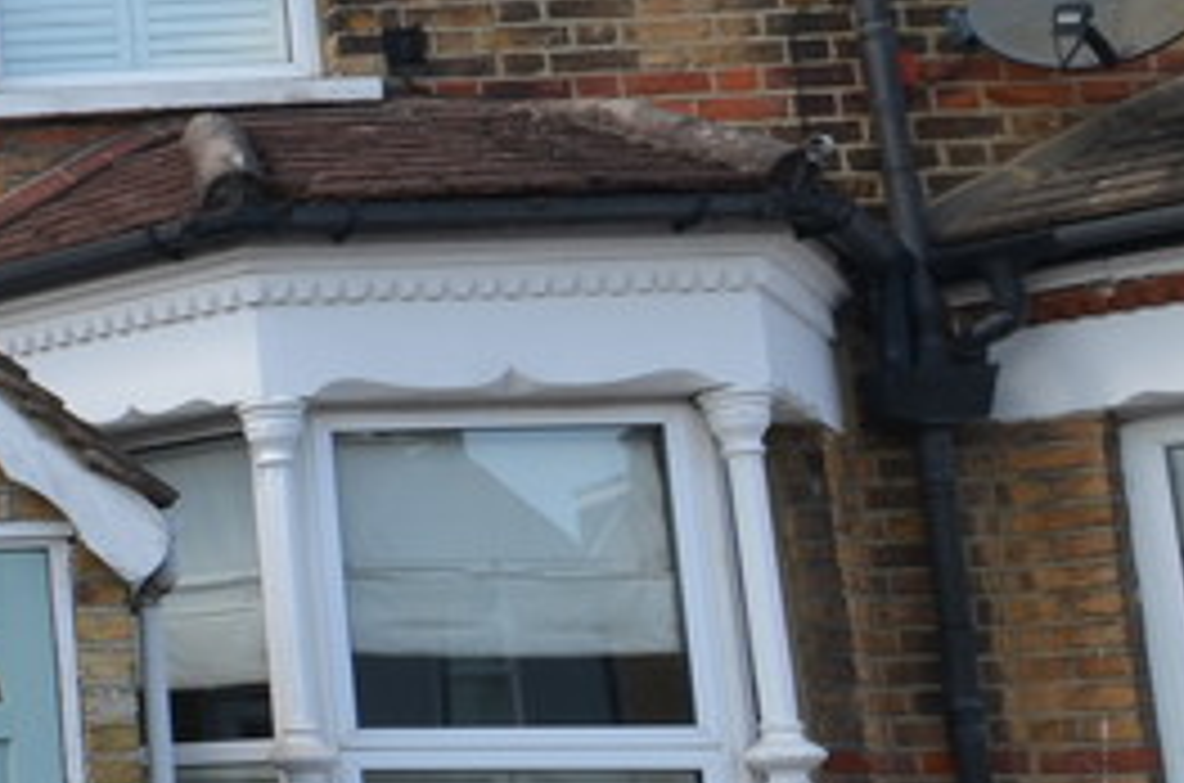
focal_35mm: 70
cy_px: 508
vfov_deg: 19.3
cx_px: -1076
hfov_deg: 19.4
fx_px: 2297
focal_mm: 12
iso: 200
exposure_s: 1/250
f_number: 8
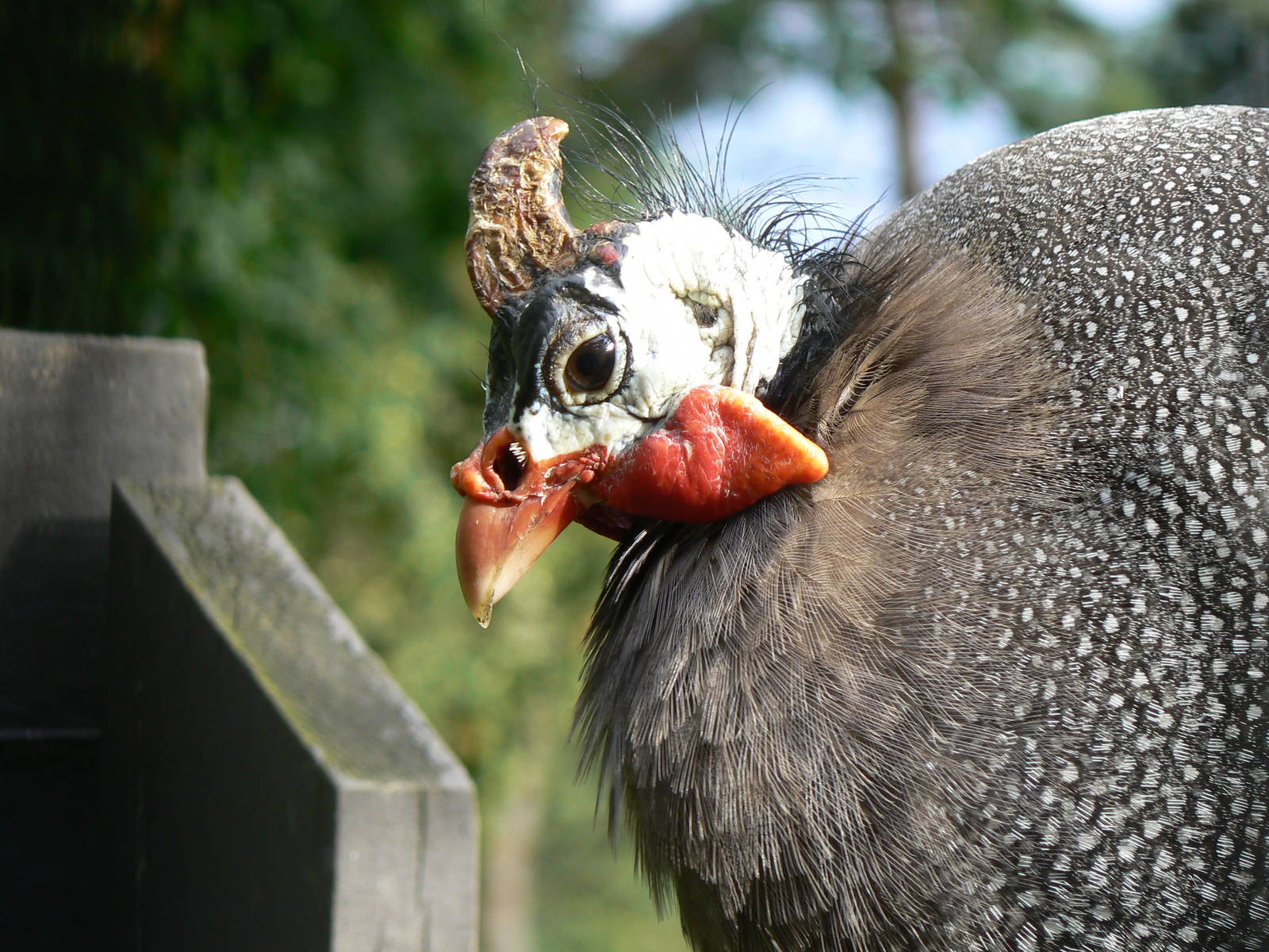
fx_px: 6012
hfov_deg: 12.0
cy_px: 476
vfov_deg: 9.1
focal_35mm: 164
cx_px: 634
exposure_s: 1/100
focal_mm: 27.4
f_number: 4
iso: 80
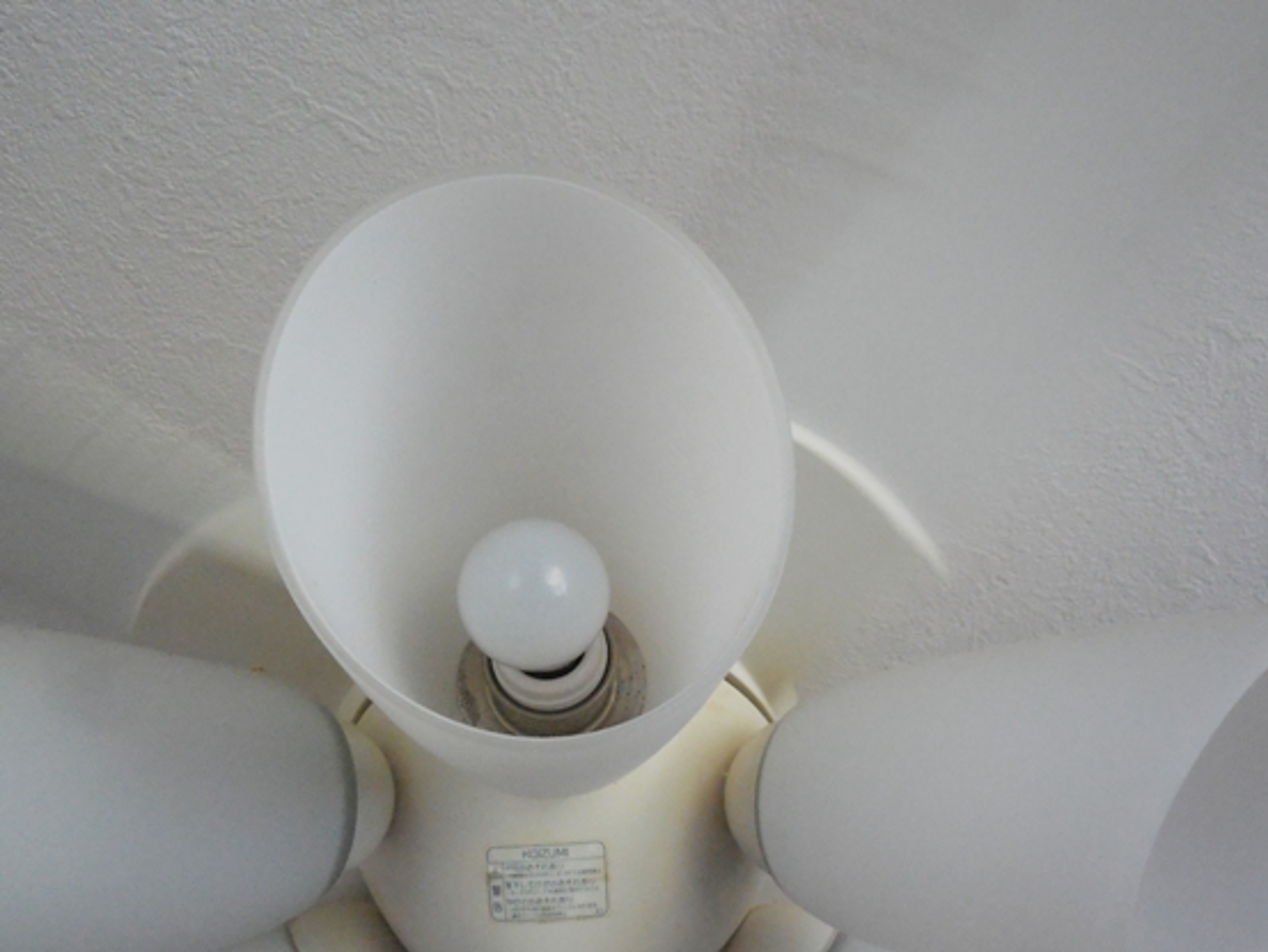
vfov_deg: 36.8
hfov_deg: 47.9
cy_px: 476
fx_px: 1429
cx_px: 634
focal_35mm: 39
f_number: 3.9
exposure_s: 1/50
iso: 800
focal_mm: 7
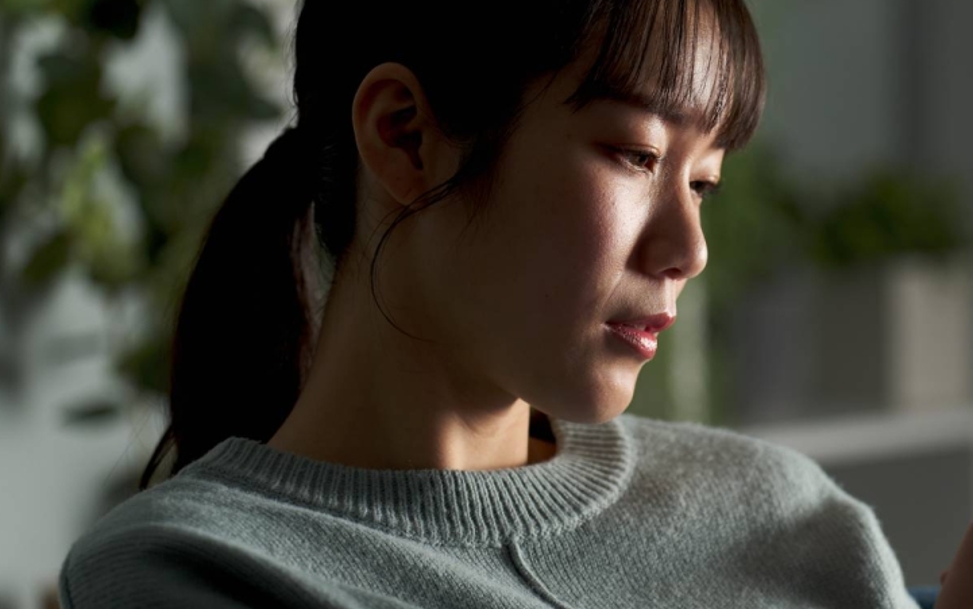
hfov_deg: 11.7
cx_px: 779
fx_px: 4721
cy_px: 359
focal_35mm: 178
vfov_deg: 7.4
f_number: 2.8
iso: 200
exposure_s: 1/125
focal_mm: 105
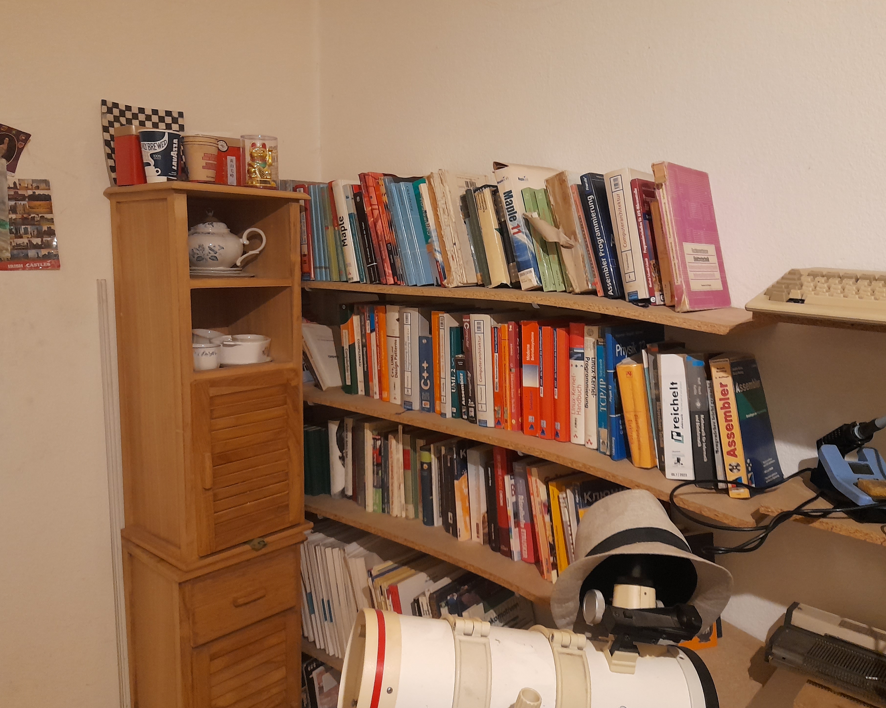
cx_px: 466
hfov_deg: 64.0
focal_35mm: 27
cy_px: 349
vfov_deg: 53.2
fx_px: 708
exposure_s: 1/25
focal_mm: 4.6
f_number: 2
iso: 500
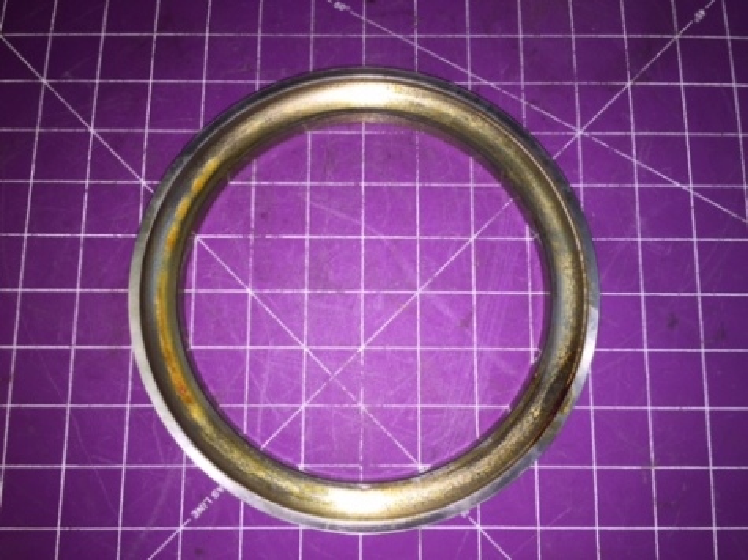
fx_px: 626
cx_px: 374
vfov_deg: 48.2
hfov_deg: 61.7
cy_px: 280
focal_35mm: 29
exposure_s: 1/42
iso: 32
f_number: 2.2
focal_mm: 4.15
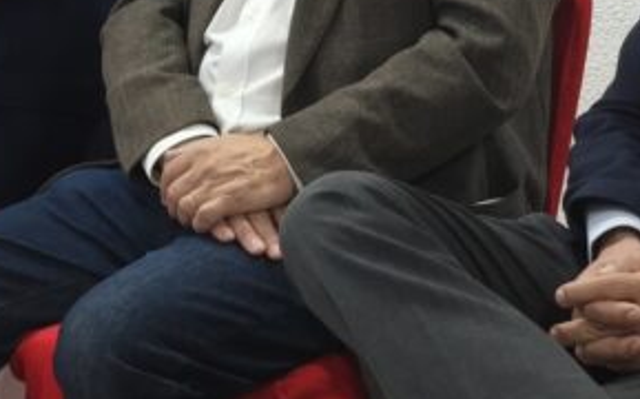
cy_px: -211
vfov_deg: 6.9
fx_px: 3276
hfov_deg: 11.1
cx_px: 111
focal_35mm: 188
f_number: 1.9
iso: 1250
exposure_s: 1/100
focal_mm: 7.1
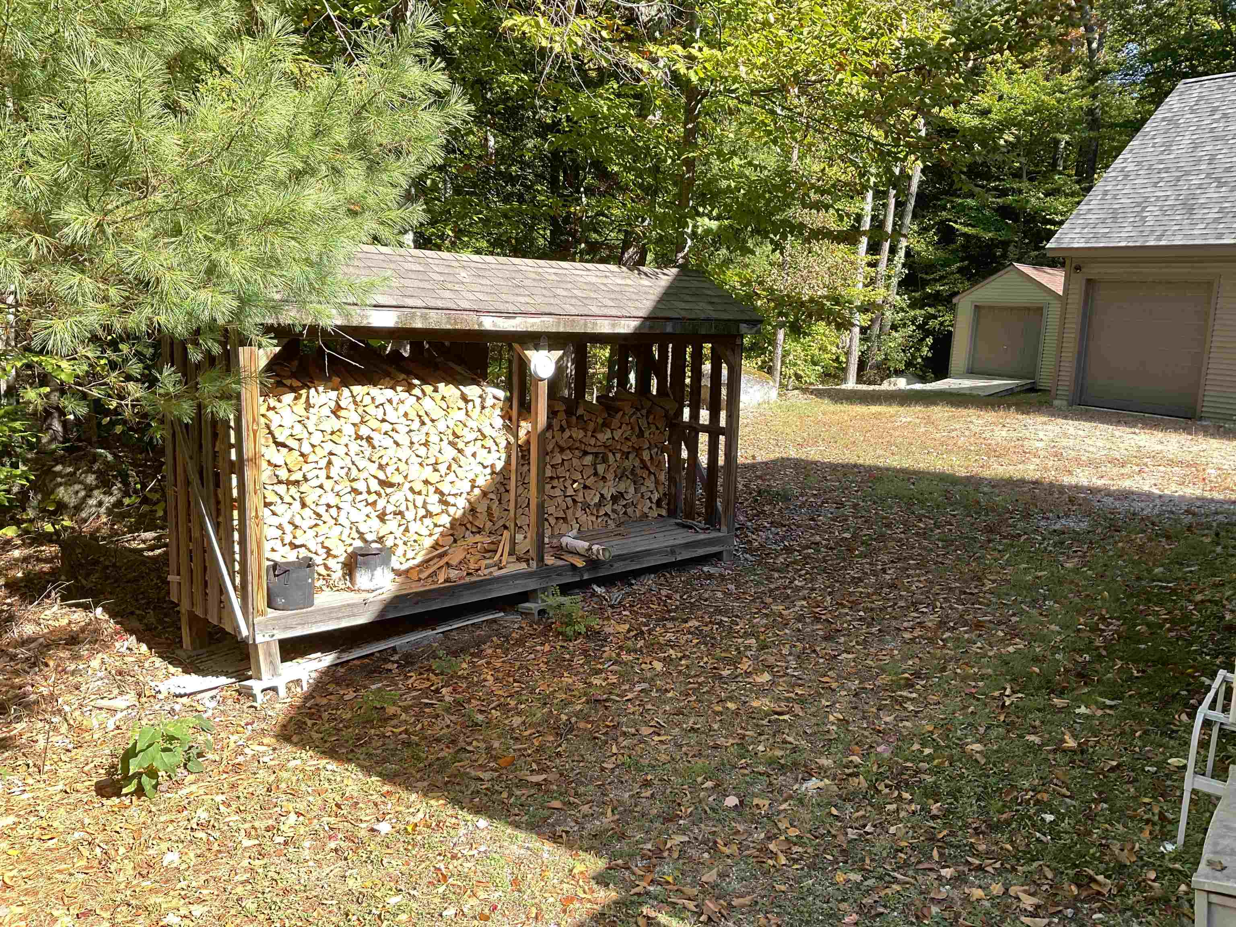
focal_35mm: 29
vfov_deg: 48.2
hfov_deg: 61.7
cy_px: 464
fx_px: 1035
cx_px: 618
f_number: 1.8
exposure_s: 1/120
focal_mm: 3
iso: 20
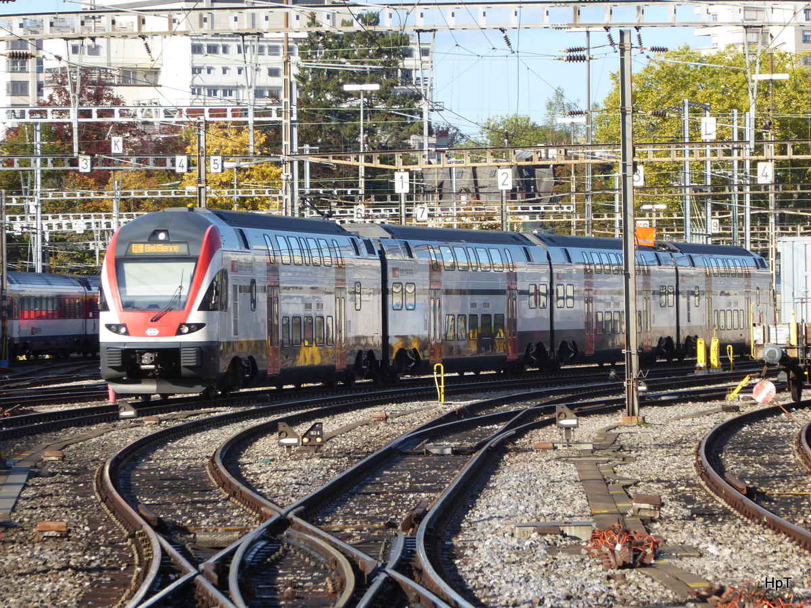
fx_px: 6021
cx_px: 406
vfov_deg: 5.8
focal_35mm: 257
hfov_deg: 7.7
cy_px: 304
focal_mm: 41.4
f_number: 5.6
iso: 80
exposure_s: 1/160
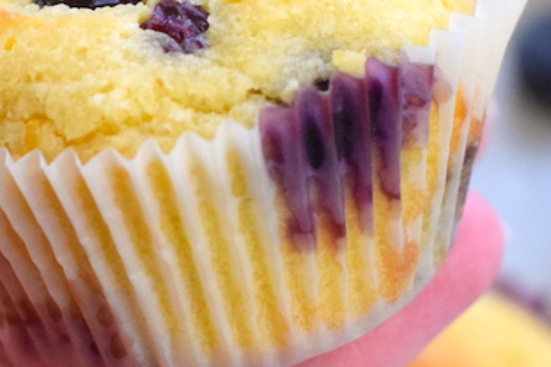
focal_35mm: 222
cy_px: 57
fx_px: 3396
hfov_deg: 9.3
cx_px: 164
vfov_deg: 6.2
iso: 3200
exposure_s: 1/320
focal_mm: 50
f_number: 3.5
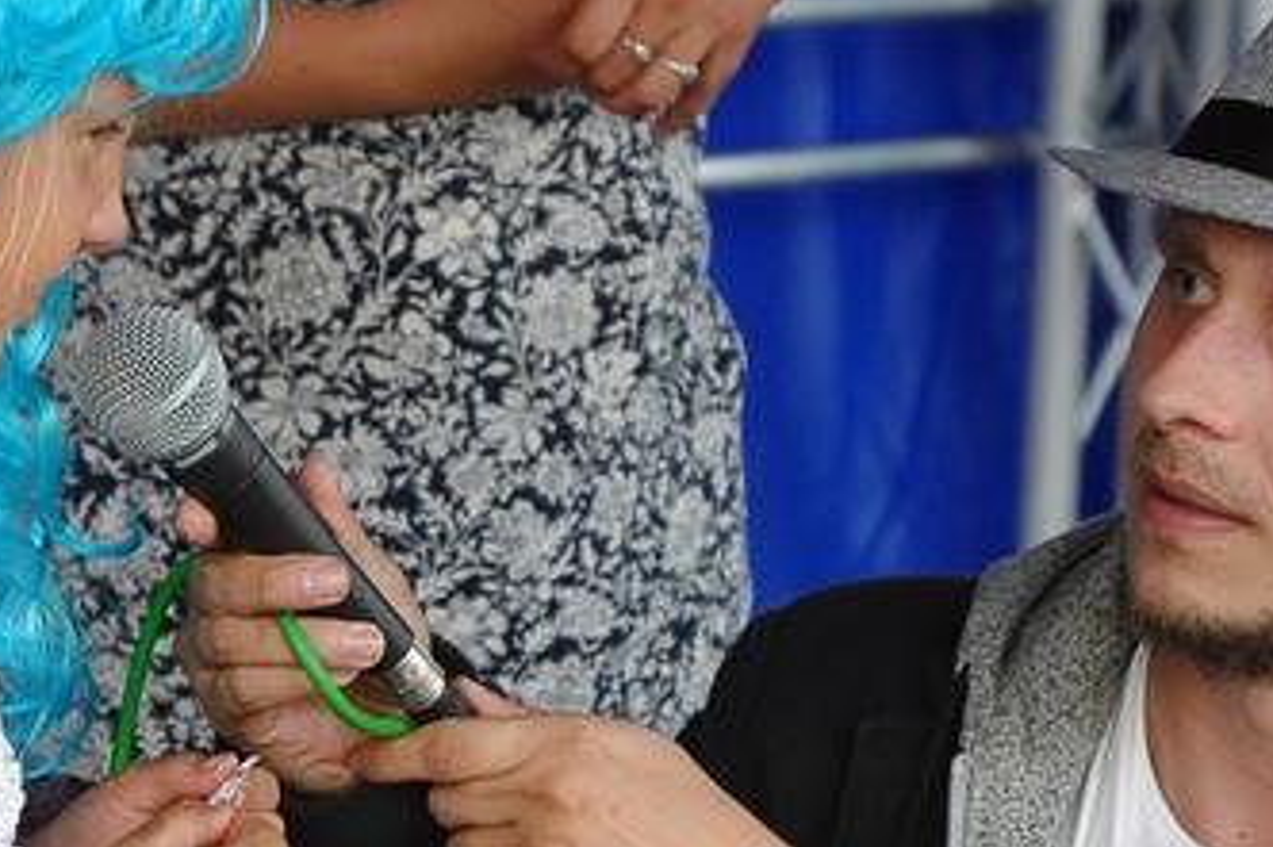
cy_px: 646
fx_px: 8411
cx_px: 341
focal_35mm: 238
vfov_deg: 5.8
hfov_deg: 8.6
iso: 1250
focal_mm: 62
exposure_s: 1/80
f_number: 4.5
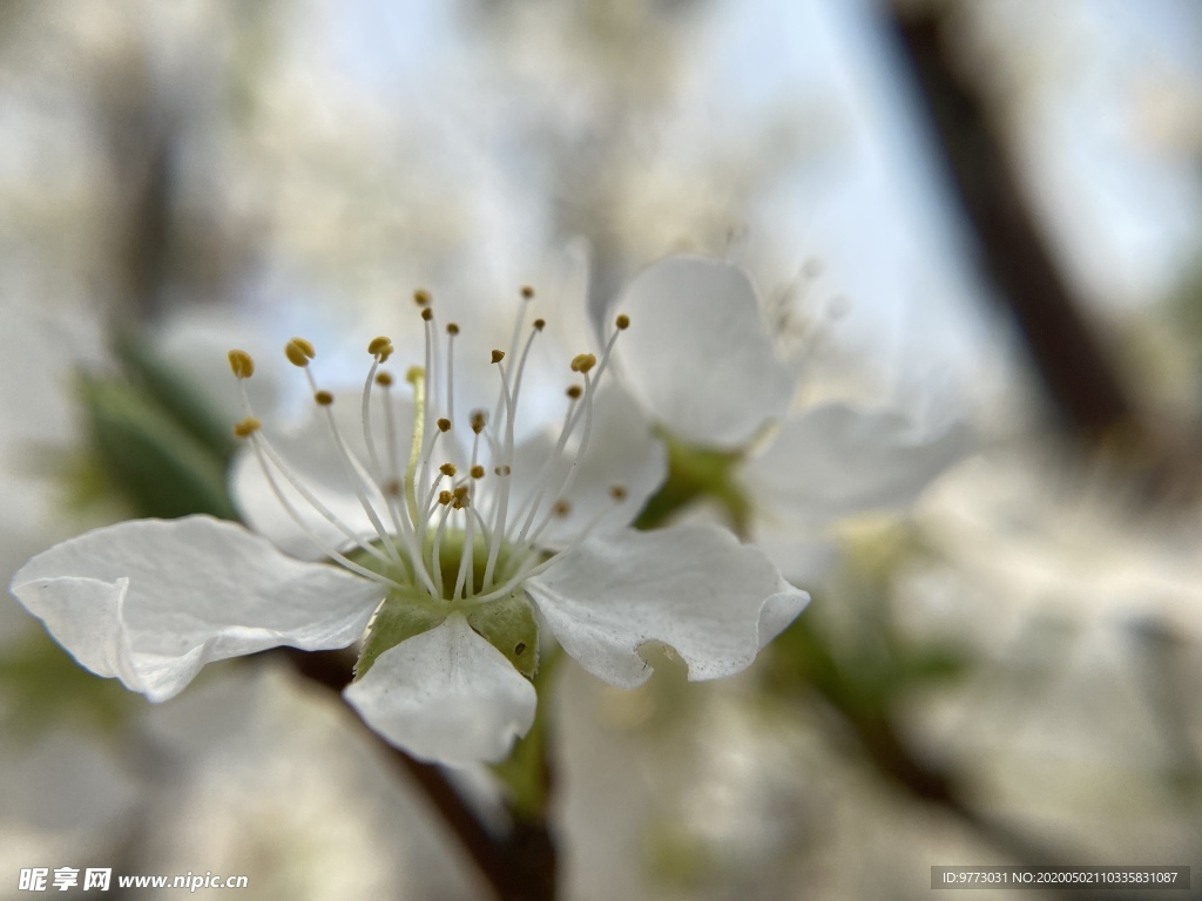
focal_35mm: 26
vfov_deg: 53.1
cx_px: 601
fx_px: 903
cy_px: 450
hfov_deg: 67.3
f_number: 1.8
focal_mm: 4.25
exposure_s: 1/4831
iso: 32
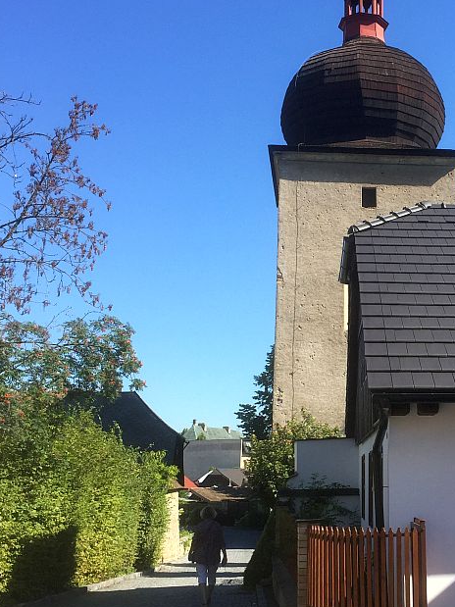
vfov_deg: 38.2
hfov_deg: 28.3
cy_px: 311
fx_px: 877
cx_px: 381
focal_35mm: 50
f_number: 2.2
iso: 32
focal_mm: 4.15
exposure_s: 1/1068
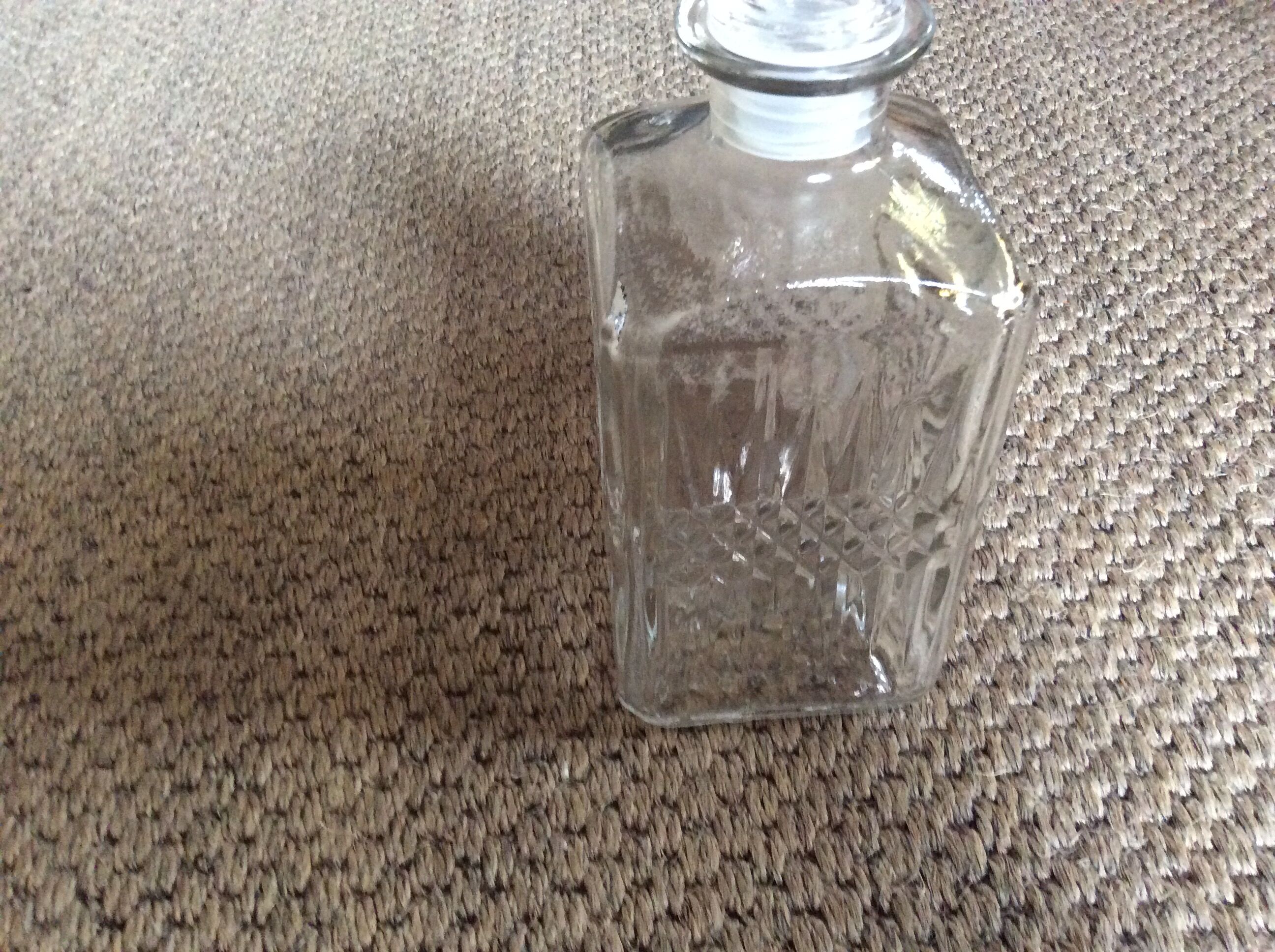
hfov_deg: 56.9
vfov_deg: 44.1
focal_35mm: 32
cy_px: 476
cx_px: 638
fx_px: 1177
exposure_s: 1/20
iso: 320
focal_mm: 3.3
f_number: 2.4
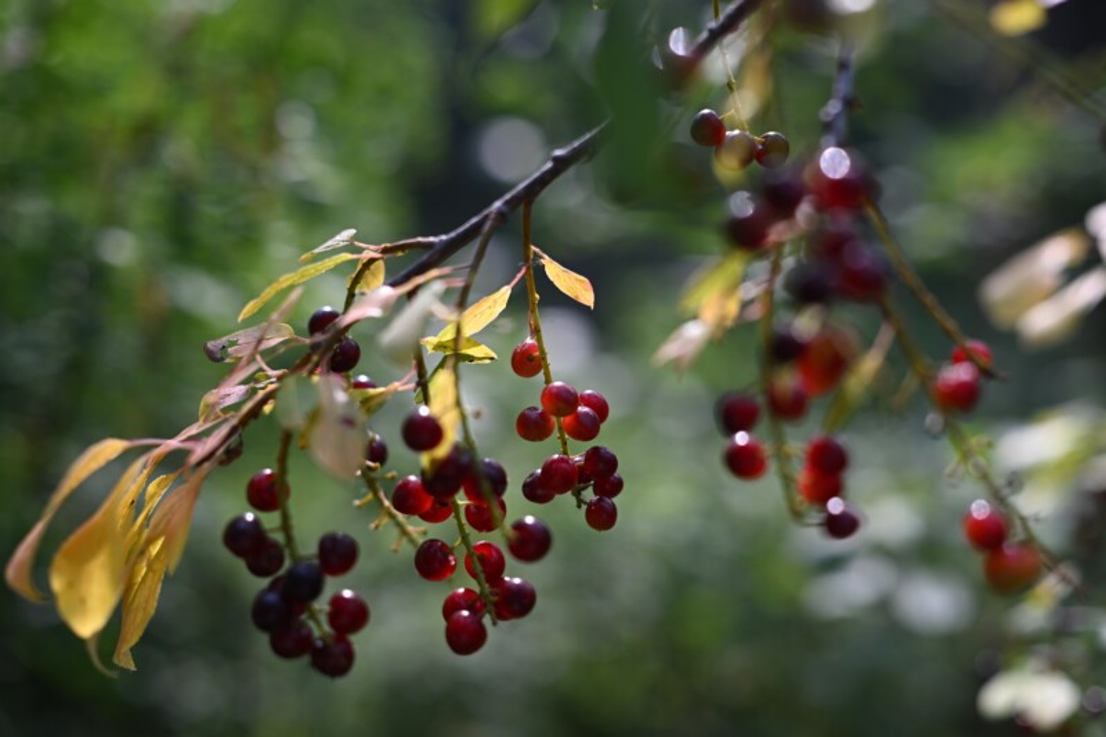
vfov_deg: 27.0
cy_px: 368
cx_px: 553
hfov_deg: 39.6
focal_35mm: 50
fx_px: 1536
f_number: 2.2
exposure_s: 1/1000
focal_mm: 50
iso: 125
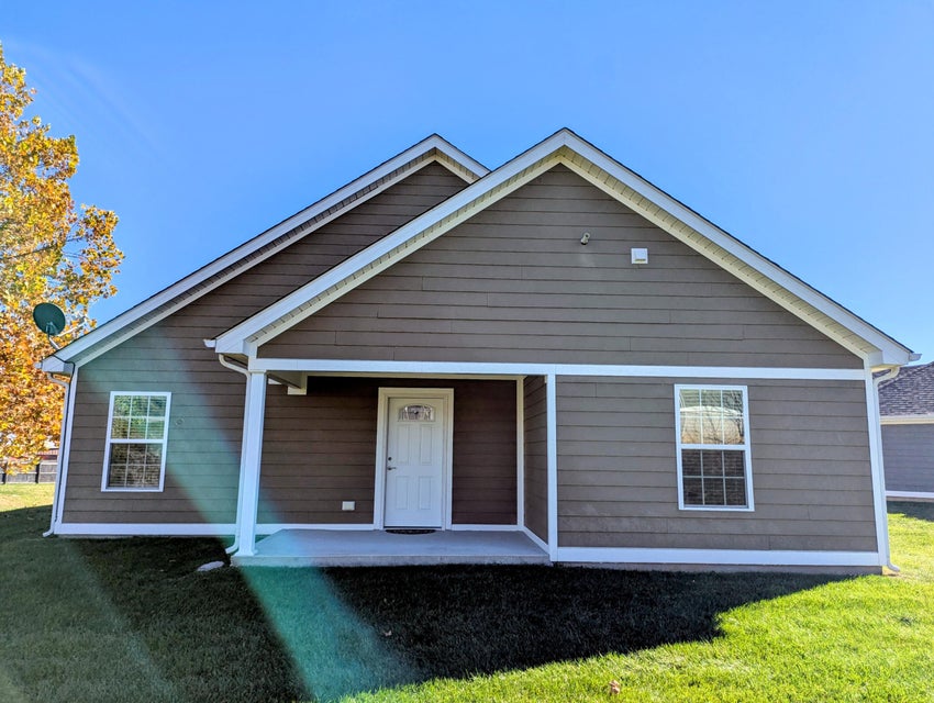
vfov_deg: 56.9
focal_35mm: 24
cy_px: 352
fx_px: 648
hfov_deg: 71.5
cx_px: 467
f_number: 1.85
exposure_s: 1/1855
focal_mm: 6.81
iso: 45
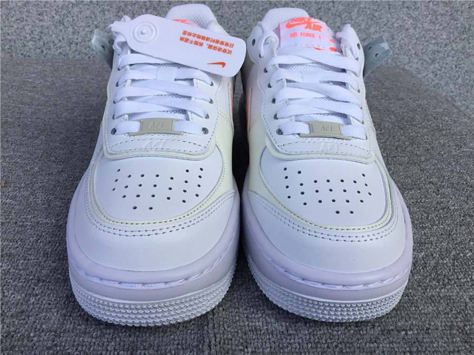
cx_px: 237
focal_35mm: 31
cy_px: 178
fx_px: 424
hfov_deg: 58.4
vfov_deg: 45.4
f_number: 2.4
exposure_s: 1/529
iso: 25
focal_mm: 3.3
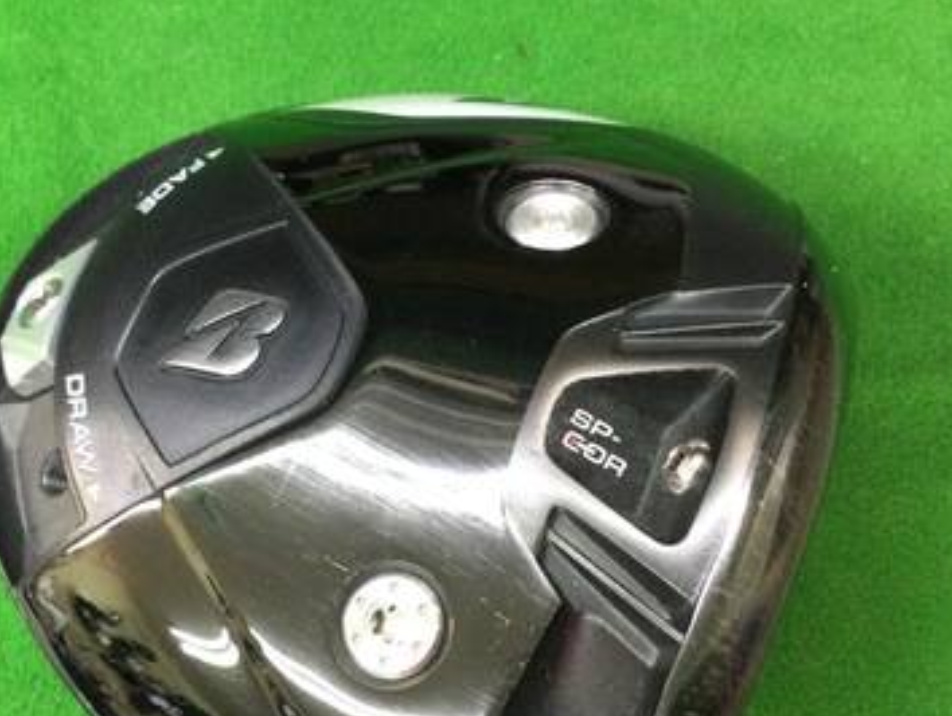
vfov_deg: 26.1
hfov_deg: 34.1
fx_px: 1541
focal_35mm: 56
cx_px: 333
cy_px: 447
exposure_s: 1/24
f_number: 2.4
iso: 200
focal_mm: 3.3
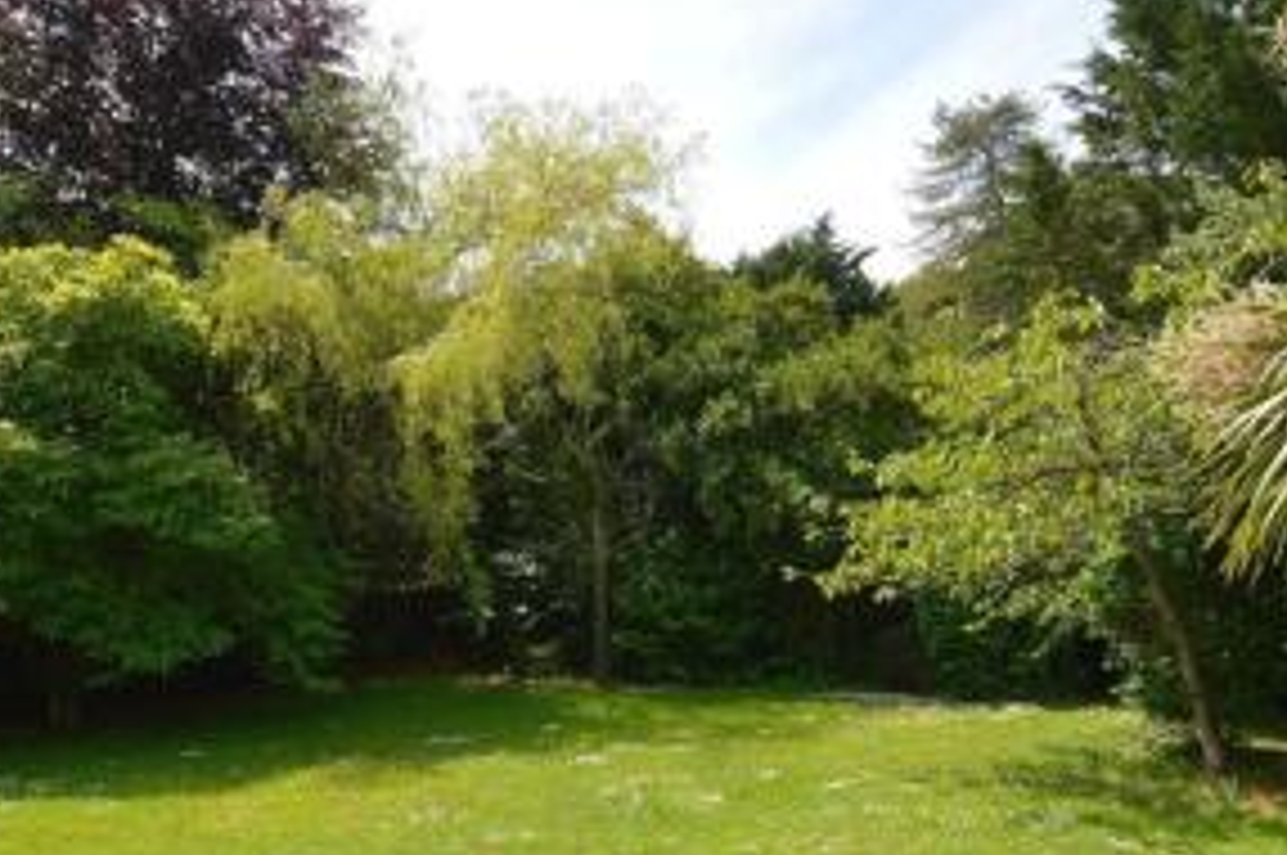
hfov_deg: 71.6
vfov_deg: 49.6
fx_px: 893
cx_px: 639
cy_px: 614
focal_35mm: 25
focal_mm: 10
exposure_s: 1/160
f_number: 6.3
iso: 100
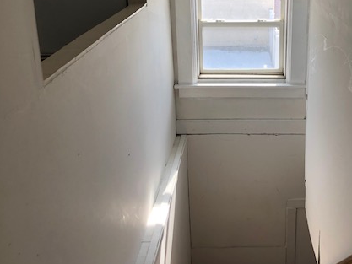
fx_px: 437
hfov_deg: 43.1
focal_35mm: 43
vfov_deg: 33.1
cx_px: 241
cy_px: 73
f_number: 1.8
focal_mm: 3.99
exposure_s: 1/222
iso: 20
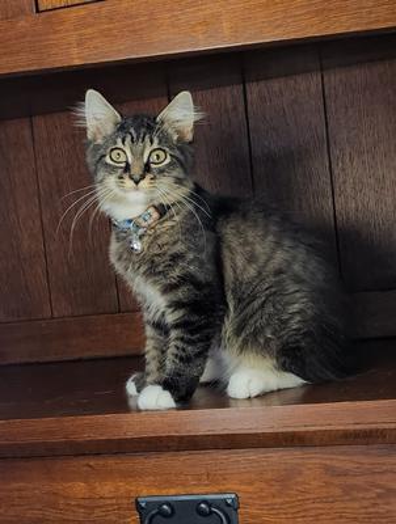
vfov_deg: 73.8
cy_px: 262
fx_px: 349
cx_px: 198
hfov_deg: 59.1
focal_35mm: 23
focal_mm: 5.4
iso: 640
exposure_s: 1/24
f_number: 1.8
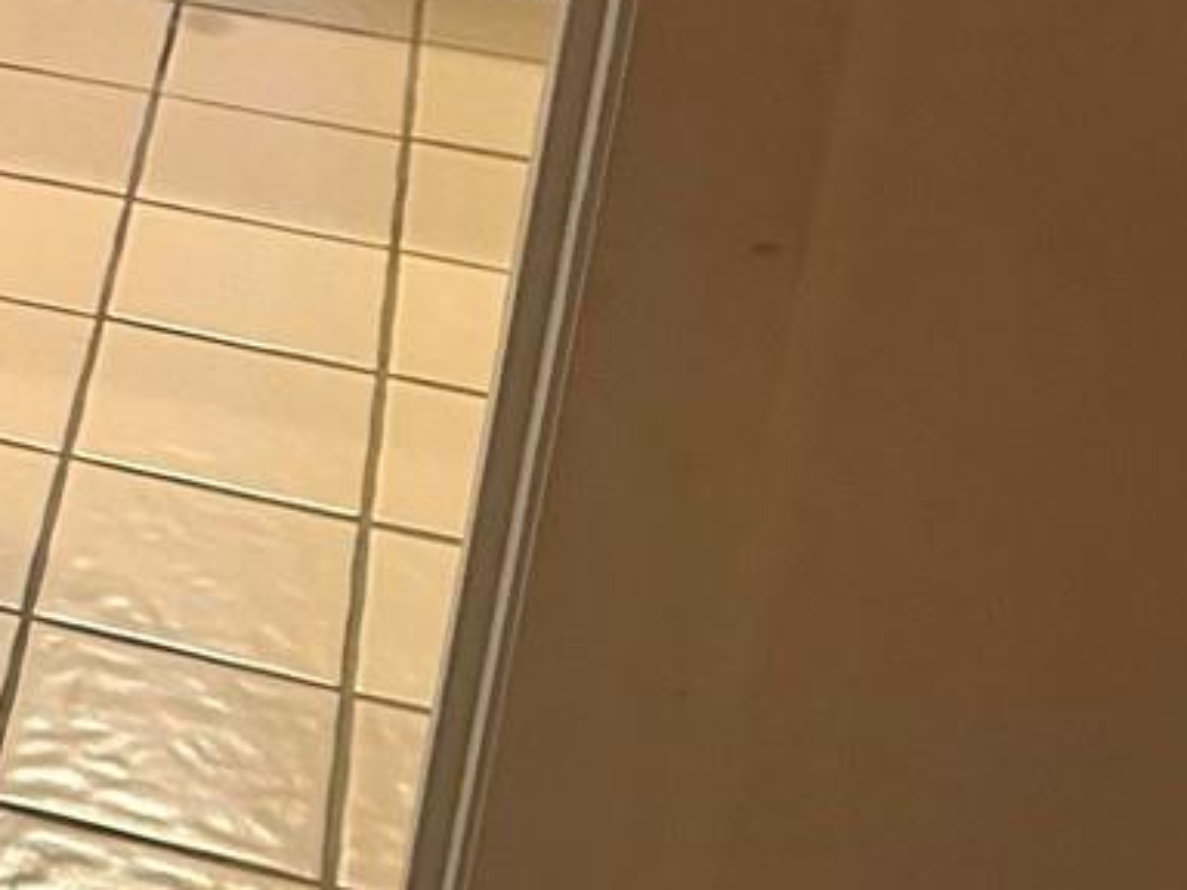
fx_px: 3429
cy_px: -318
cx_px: -921
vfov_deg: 14.1
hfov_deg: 16.5
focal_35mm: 100
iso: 500
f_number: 1.78
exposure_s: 1/60
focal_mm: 6.86
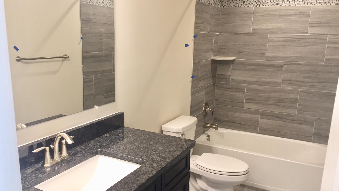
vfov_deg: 36.6
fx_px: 288
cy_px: 107
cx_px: 168
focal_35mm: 32
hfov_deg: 61.0
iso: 80
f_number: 2.2
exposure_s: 1/30
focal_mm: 4.15
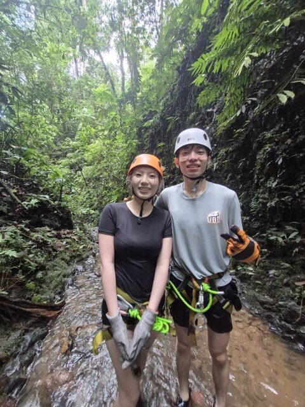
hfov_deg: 89.9
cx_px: 152
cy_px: 204
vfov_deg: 106.2
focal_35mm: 13
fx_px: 153
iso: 800
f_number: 2.2
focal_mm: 1.74
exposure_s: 1/60
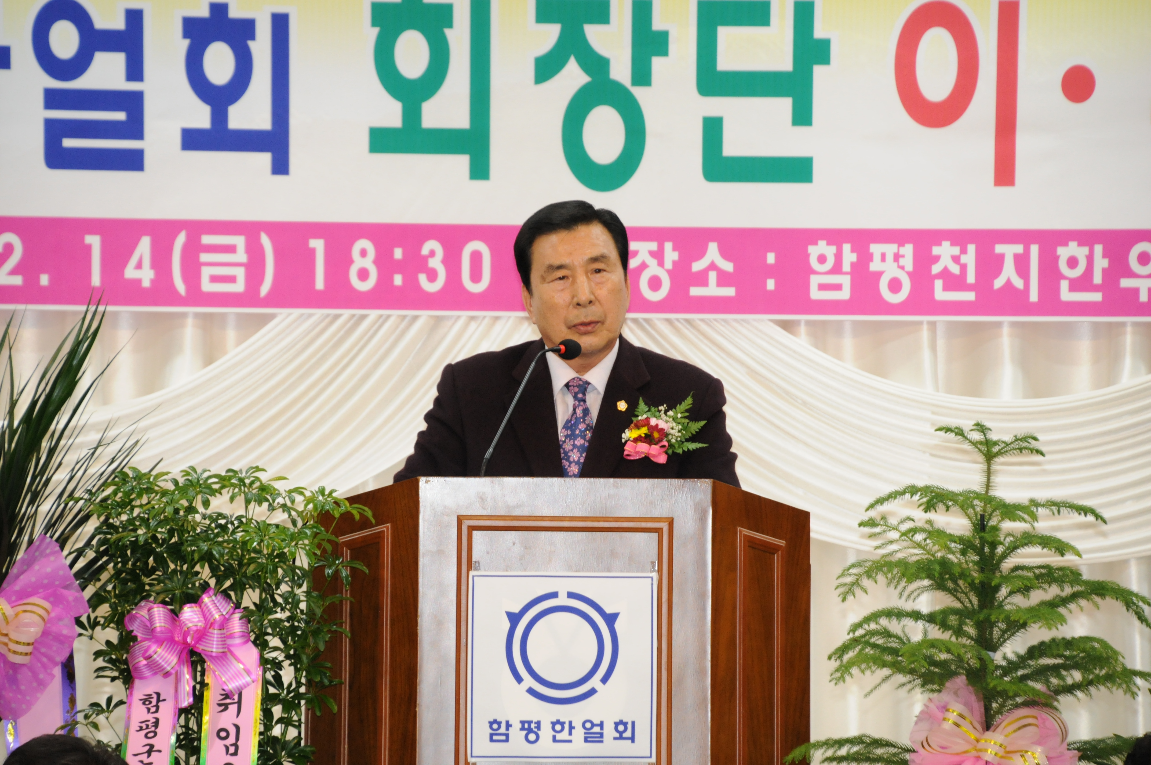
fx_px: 8861
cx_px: 576
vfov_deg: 4.9
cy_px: 382
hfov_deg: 7.4
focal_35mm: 278
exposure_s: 1/60
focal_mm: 185
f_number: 7.1
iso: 1000
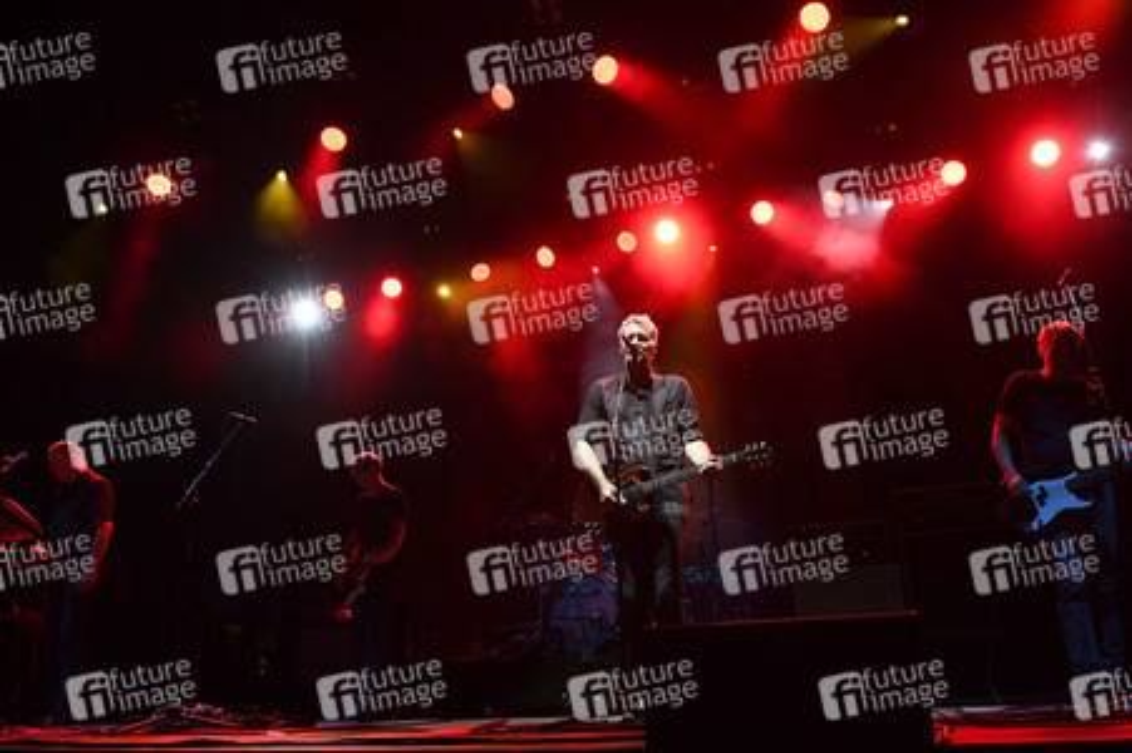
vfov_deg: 47.9
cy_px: 376
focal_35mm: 27
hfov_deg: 67.4
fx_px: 848
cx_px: 566
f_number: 4
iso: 1600
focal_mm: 18
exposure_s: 1/640
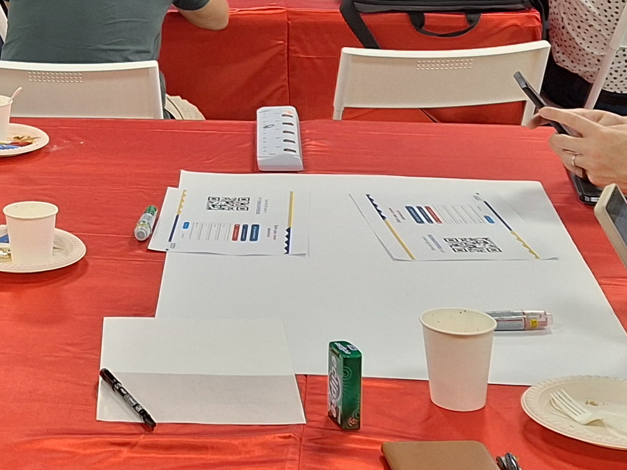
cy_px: -44
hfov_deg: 21.7
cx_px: -45
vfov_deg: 16.6
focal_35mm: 86
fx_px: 1558
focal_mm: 5.54
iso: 80
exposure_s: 1/50
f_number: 1.8
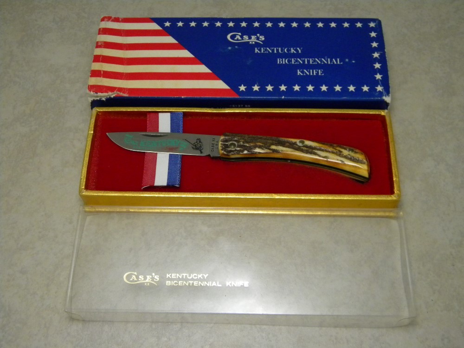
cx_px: 232
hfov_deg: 45.8
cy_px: 174
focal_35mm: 41
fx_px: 550
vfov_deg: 35.1
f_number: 3.8
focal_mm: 7.3
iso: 400
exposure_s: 1/55.4
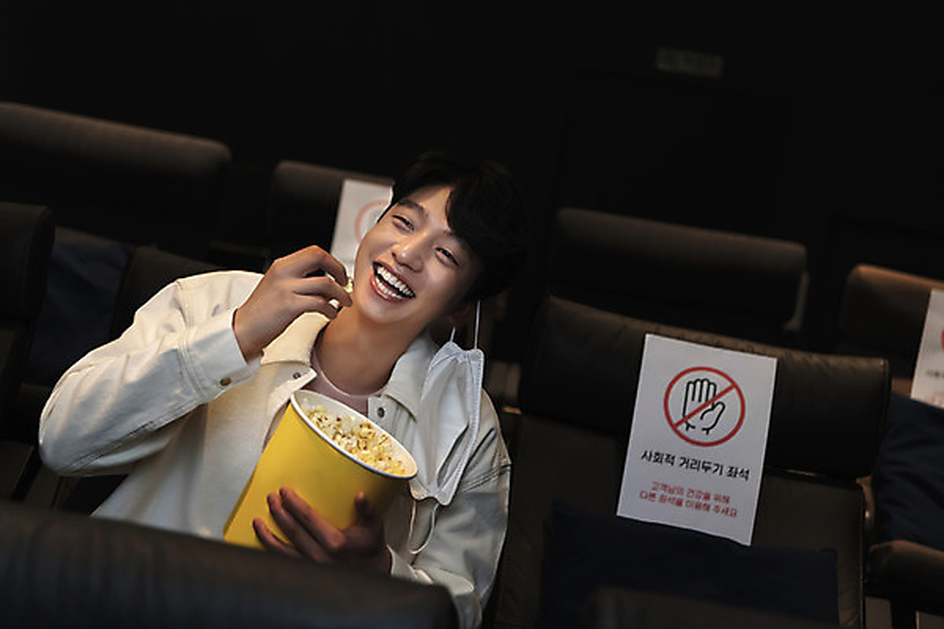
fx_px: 1363
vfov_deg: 26.0
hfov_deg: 38.2
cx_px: 472
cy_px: 314
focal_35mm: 52
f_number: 2.8
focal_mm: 52
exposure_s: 1/100
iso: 1250
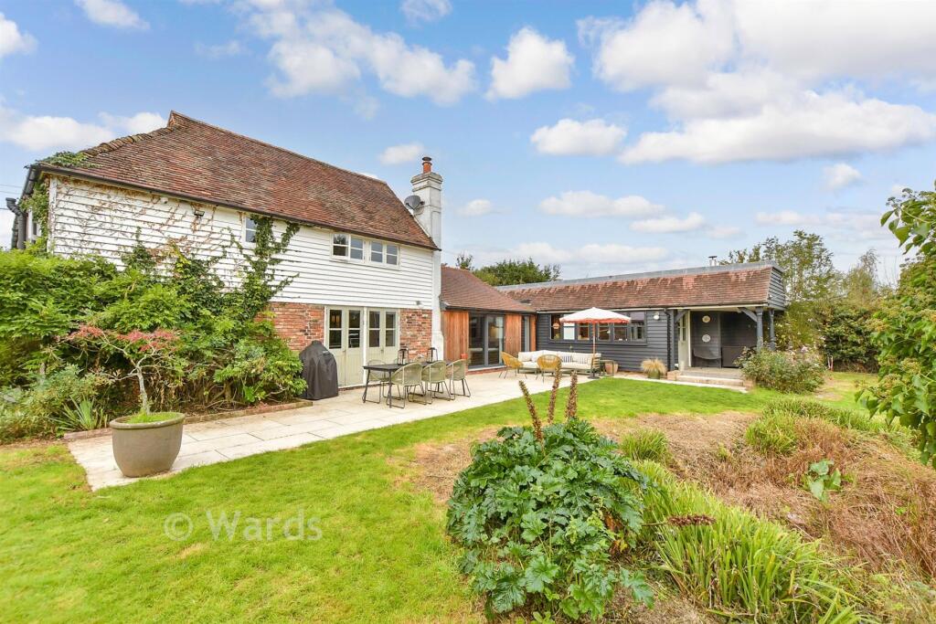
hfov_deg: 100.4
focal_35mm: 15
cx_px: 468
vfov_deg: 77.3
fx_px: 390
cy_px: 312
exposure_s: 1/160
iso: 160
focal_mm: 10
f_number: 6.3
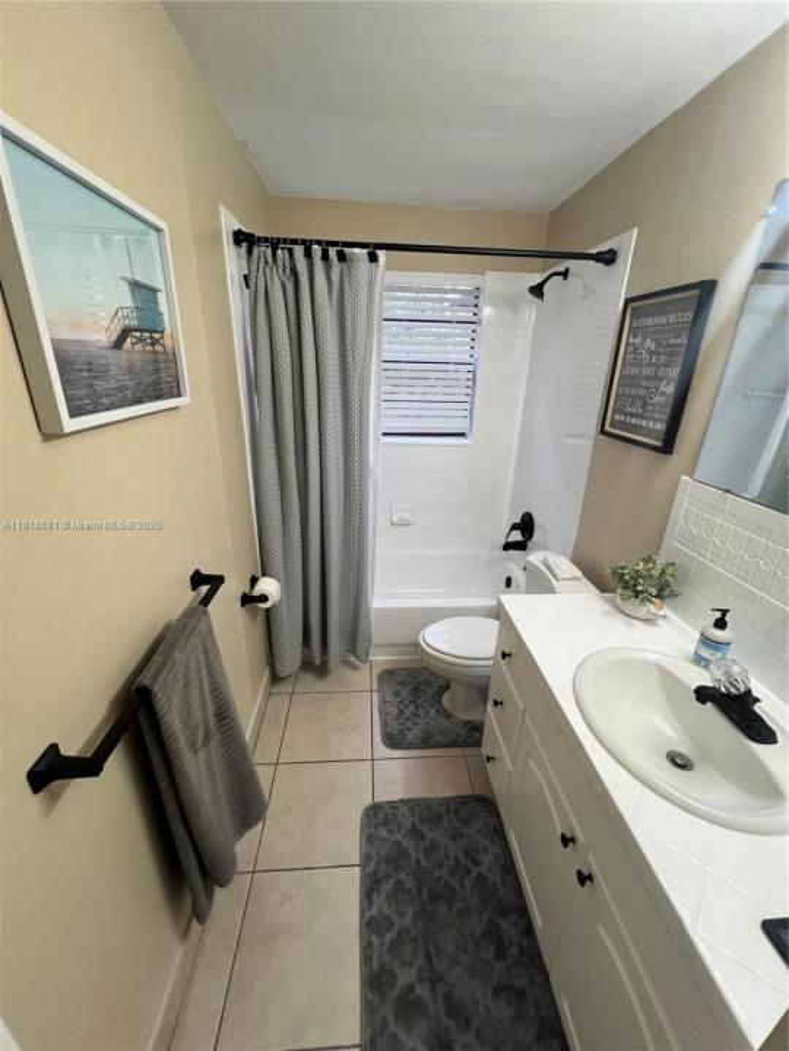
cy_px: 526
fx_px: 395
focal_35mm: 13
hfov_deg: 89.9
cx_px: 394
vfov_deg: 106.2
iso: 125
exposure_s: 1/120
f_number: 1.8
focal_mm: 1.57
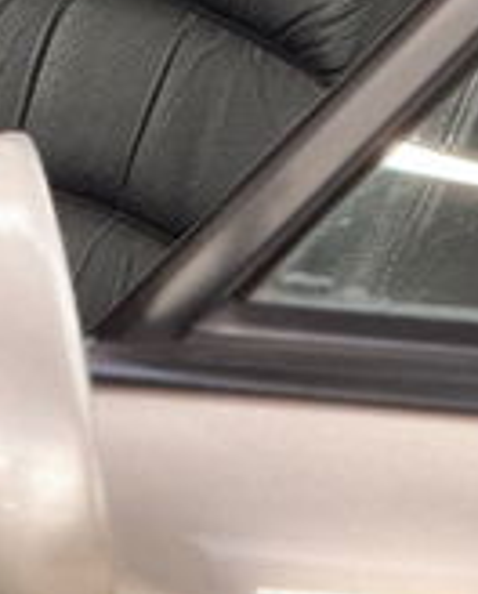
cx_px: 228
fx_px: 9637
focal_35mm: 547
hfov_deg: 2.8
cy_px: -424
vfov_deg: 3.5
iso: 1250
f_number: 2.8
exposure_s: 1/33
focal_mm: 15.66
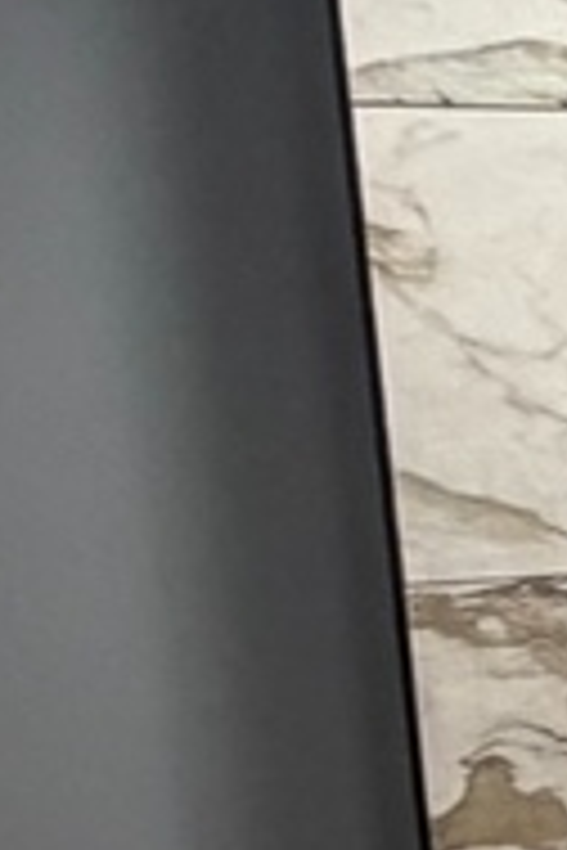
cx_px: 2398
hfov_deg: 7.5
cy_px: 589
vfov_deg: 18.4
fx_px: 2622
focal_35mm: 111
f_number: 2.2
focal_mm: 2.22
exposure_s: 1/60
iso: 200
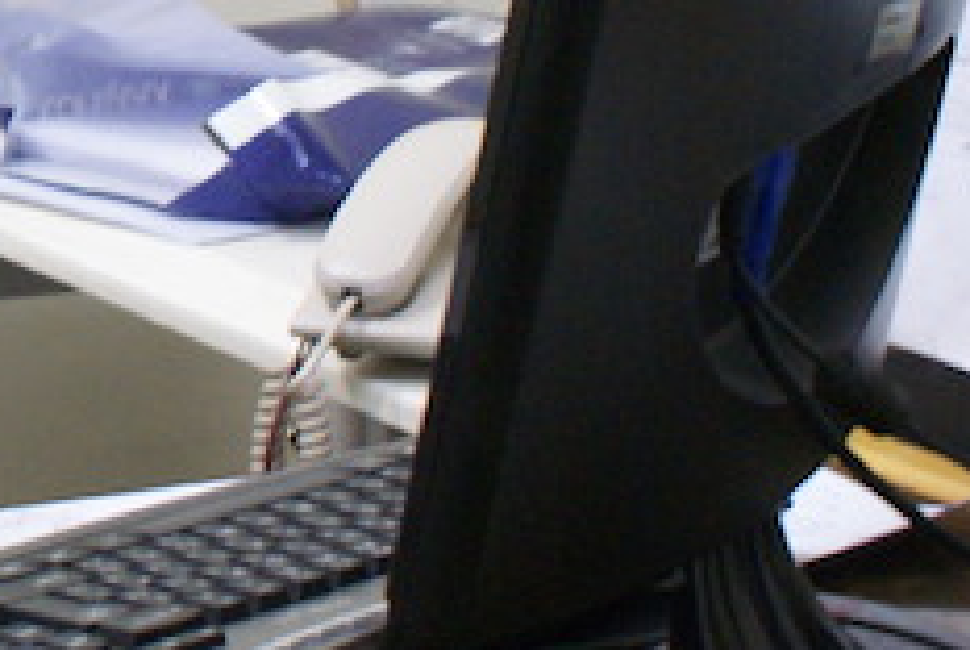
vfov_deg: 8.4
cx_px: -562
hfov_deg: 12.0
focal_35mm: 162
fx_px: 4370
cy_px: -217
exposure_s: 1/30
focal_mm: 26
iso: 400
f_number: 4.5
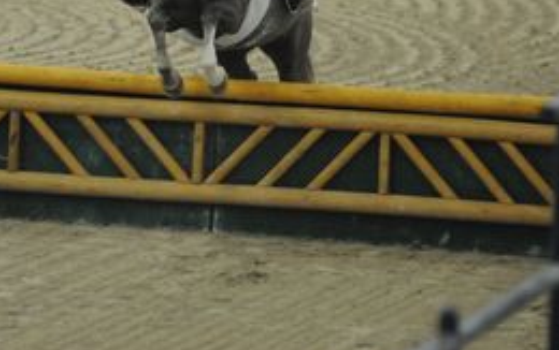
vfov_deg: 2.6
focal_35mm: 501
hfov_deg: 4.2
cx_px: 198
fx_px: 7639
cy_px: -26
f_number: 2.8
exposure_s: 1/400
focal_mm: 200
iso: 6400
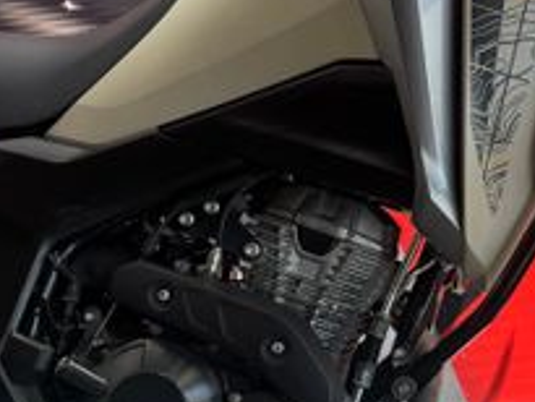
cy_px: 191
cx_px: 543
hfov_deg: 32.0
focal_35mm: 55
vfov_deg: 26.6
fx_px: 851
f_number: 1.78
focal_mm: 6.76
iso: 80
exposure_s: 1/558
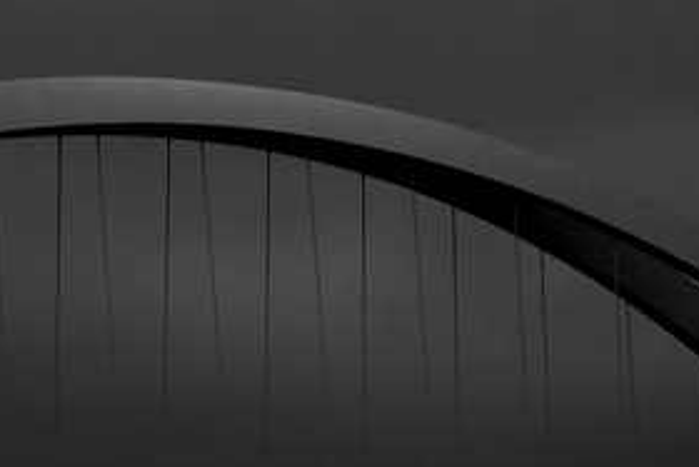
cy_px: 139
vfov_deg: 6.2
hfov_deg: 9.3
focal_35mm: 222
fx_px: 4313
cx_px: 310
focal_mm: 135
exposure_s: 1/100
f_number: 22
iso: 640
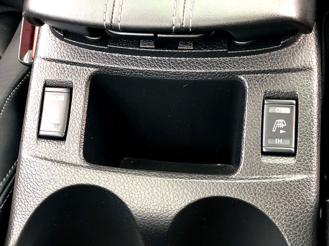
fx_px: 542
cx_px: 164
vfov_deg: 25.7
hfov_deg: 33.8
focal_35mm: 57
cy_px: 123
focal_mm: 6.6
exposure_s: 1/30
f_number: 2.8
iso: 125
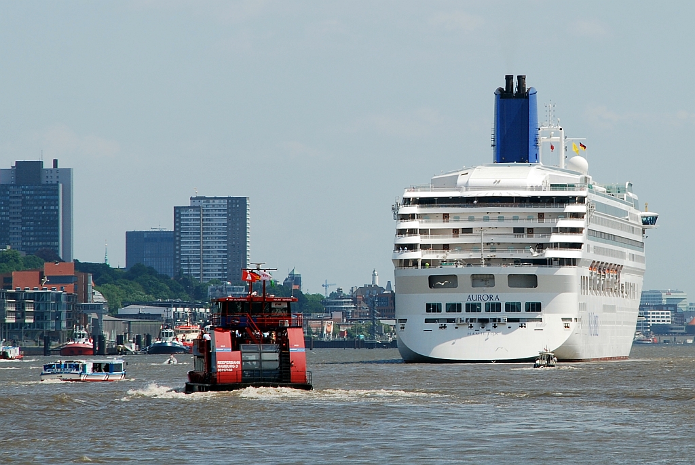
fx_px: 3913
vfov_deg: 6.8
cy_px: 232
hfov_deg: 10.1
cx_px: 348
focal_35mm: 202
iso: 125
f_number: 10
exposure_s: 1/250
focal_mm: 135
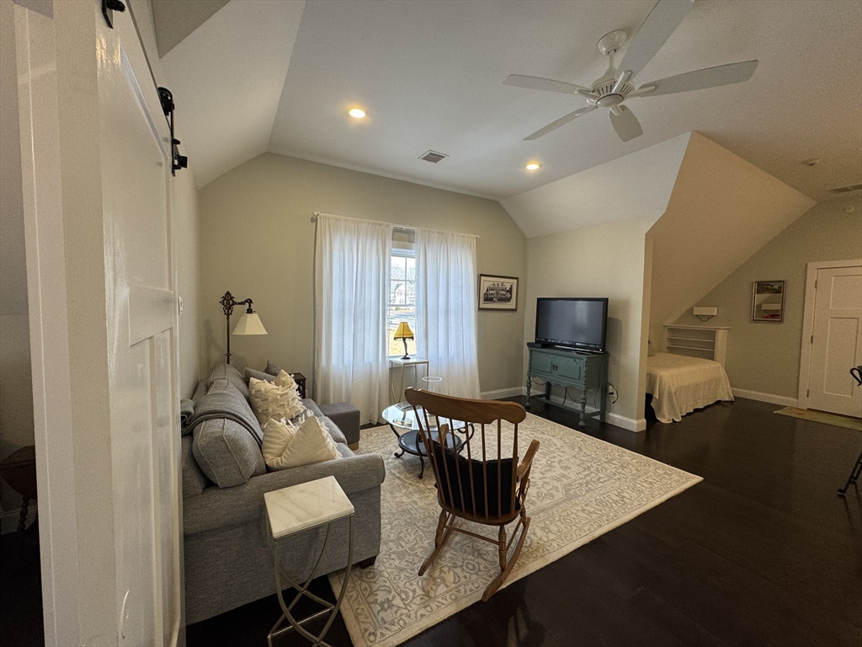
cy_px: 324
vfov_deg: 85.7
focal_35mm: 14
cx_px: 431
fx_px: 349
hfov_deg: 102.1
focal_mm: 2.22
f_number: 2.2
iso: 125
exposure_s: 1/120
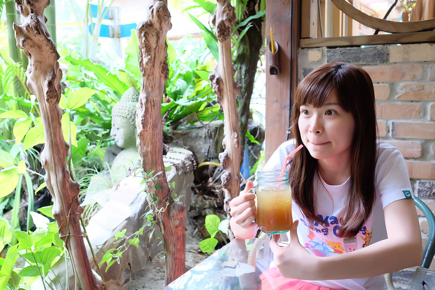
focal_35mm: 35
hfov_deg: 54.4
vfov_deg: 37.8
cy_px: 145
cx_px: 218
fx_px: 423
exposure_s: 1/50
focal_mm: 23
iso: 1000
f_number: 4
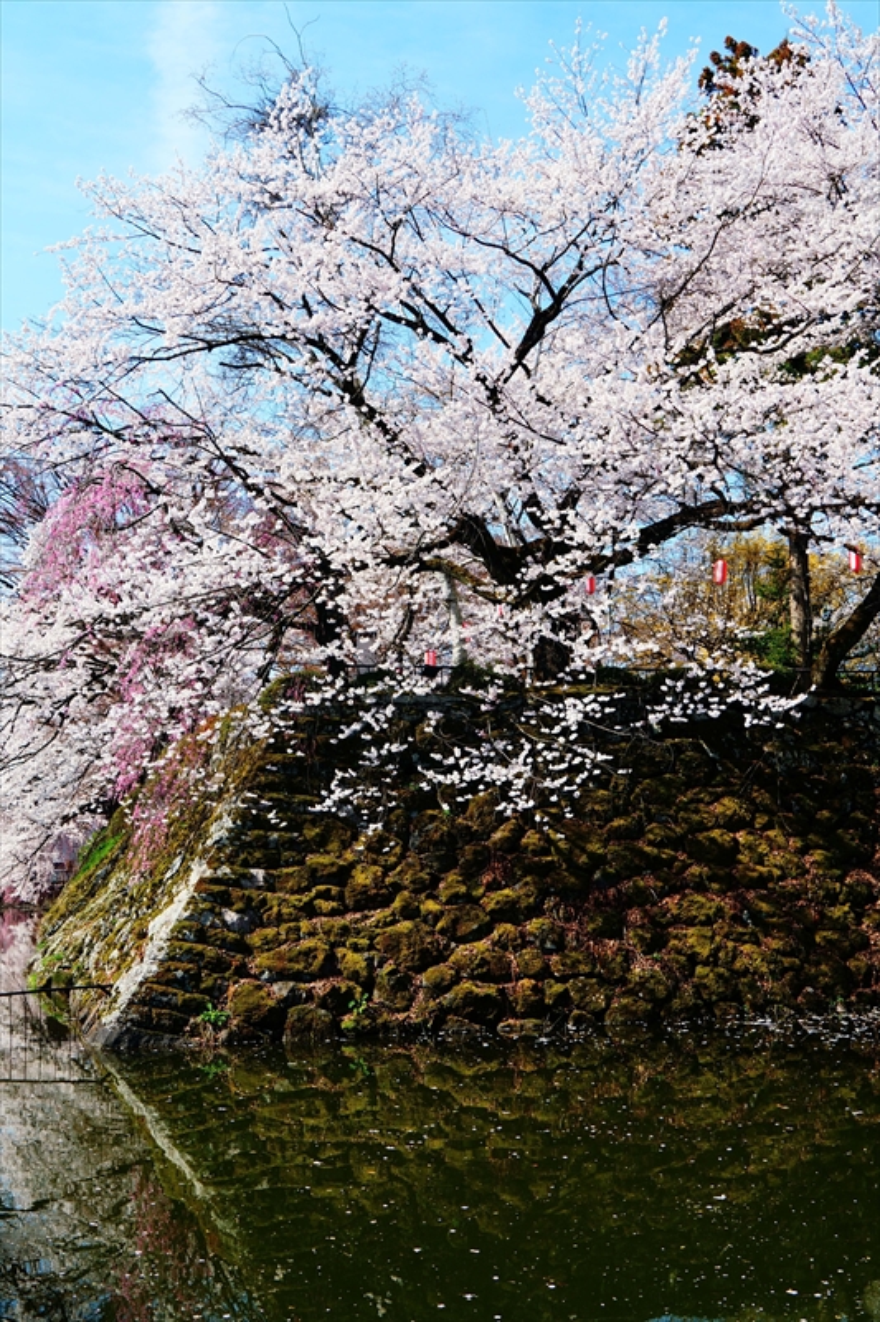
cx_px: 440
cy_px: 661
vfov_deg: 49.6
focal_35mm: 39
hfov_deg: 34.2
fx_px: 1431
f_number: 8
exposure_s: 1/200
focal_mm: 26
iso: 100
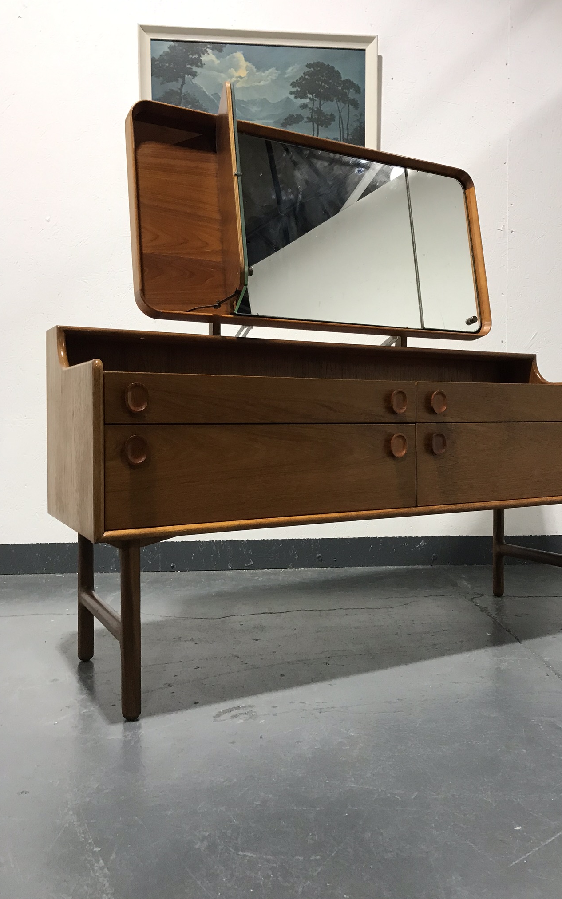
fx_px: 735
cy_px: 450
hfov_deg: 41.6
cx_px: 337
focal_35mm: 30
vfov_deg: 62.9
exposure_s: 1/25
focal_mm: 3.99
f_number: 1.8
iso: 40
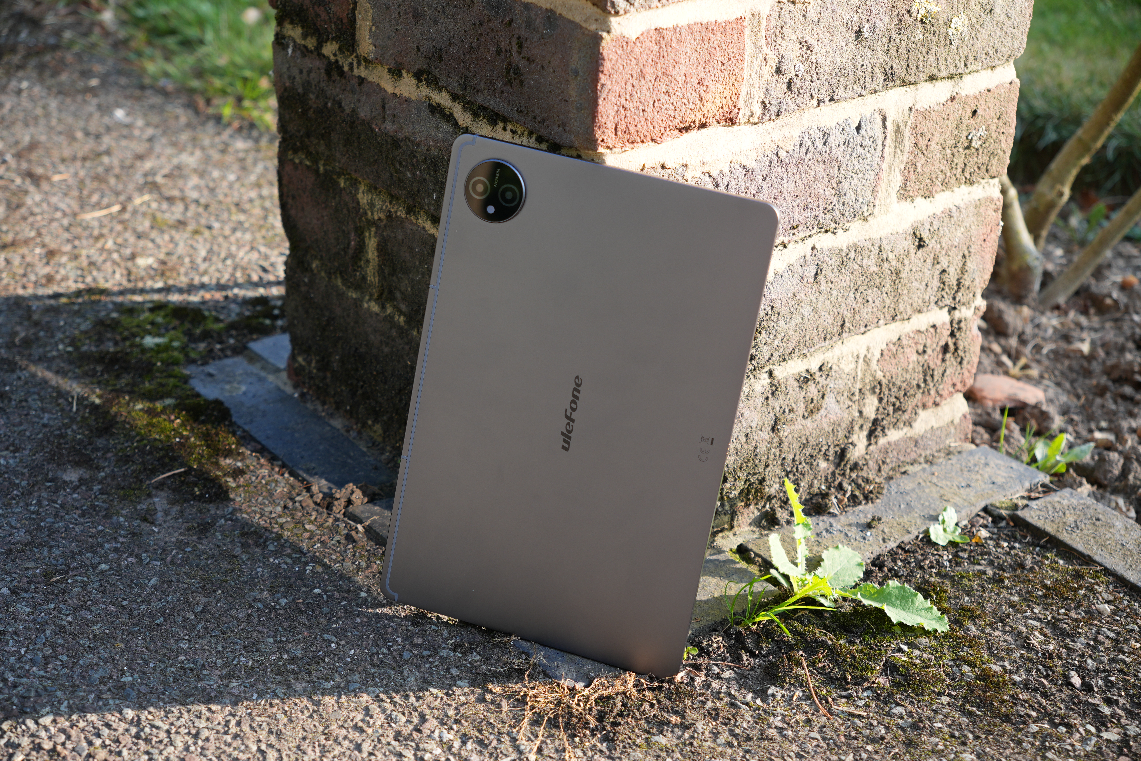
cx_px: 570
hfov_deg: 37.7
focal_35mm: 53
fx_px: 1673
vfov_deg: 25.6
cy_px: 380
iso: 100
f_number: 4
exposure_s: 1/100
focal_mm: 35.2
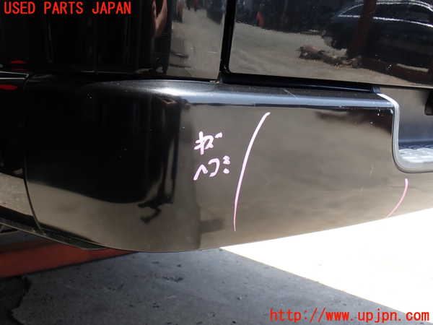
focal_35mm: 47
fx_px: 588
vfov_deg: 30.9
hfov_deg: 40.4
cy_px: 162
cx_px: 216
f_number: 4.5
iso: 100
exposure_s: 1/125
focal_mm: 8.4
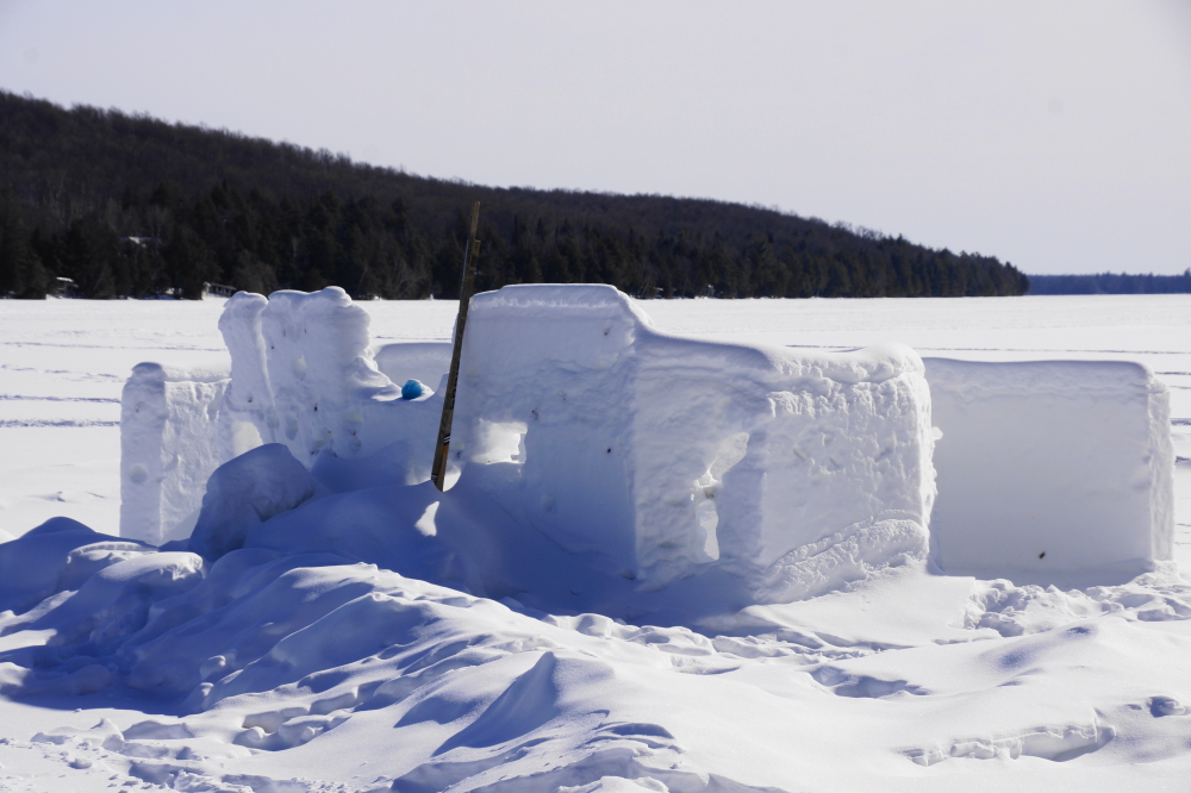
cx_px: 596
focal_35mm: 105
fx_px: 3472
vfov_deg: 13.0
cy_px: 396
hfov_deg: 19.5
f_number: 10
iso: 100
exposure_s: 1/160
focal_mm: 70
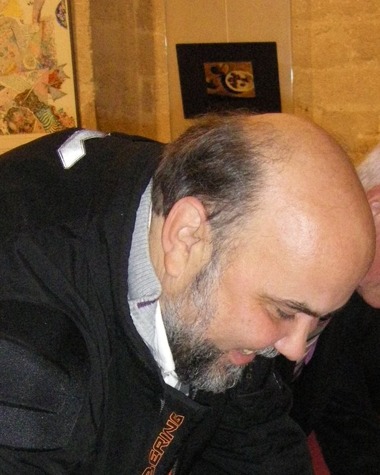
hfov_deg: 19.6
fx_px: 1096
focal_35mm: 78
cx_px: 249
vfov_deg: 23.8
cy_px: 419
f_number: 3.5
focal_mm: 6.3
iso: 800
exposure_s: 1/50
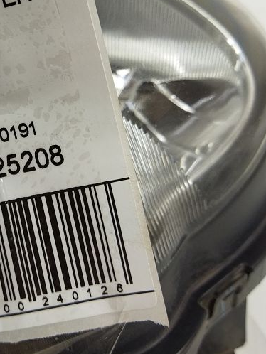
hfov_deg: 21.8
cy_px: 115
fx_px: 665
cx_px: -1
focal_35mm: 65
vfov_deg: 29.6
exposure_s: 1/139
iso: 100
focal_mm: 4.71
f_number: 1.79
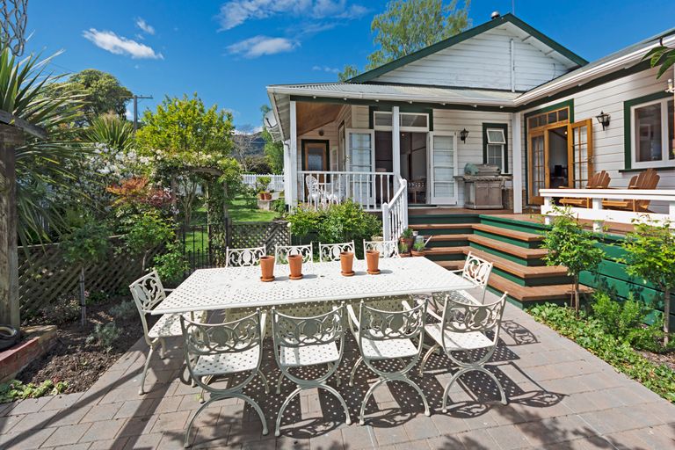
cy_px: 225
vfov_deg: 80.2
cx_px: 338
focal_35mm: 14
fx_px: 267
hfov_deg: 103.3
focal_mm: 9.5
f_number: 8
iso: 200
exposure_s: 1/640
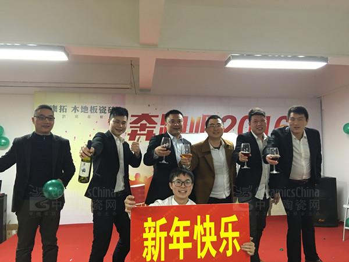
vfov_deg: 48.2
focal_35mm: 29
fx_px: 292
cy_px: 131
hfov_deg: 61.7
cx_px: 174
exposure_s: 1/10
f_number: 2.2
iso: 100
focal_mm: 4.15
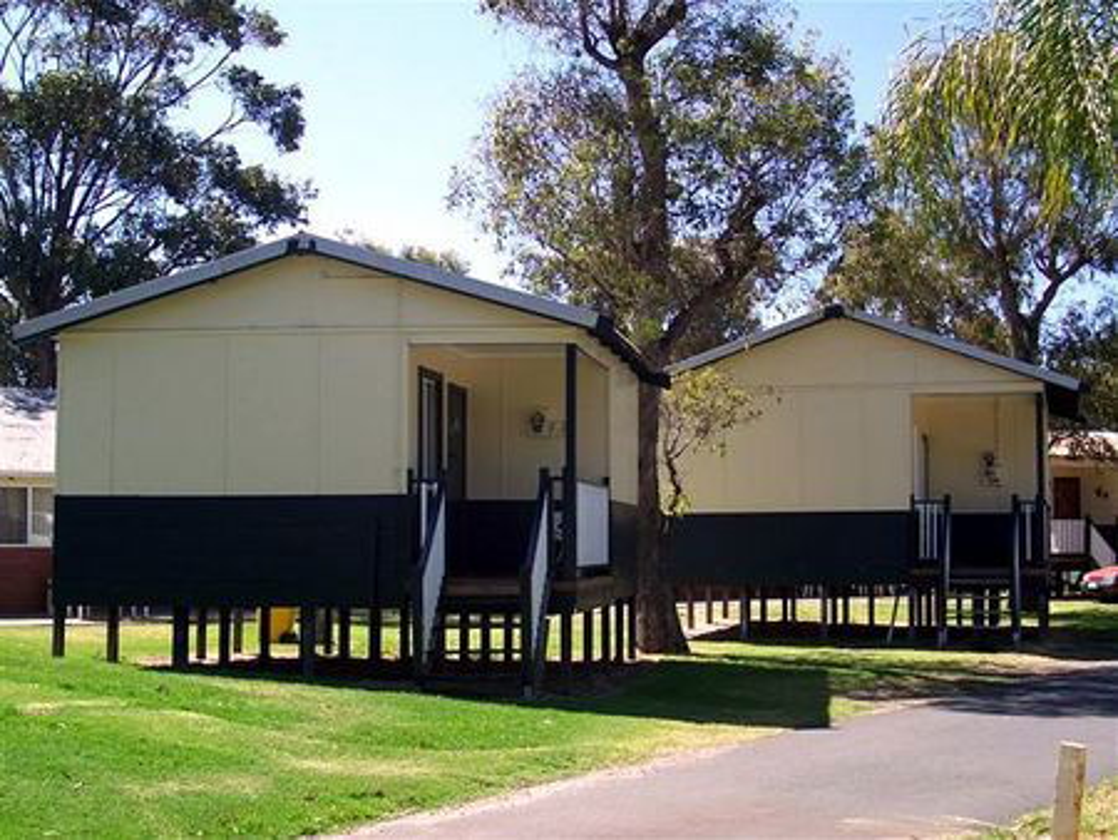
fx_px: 1713
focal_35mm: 53
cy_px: 420
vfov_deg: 27.5
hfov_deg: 36.2
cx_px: 559
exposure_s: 1/500
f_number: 3.2
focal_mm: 8.7
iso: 80
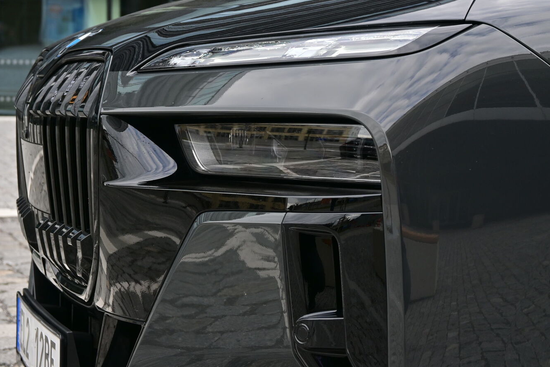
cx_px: 248
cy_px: 111
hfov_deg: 18.9
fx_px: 1650
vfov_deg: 12.7
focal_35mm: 108
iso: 100
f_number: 6.3
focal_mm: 50
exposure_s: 1/125
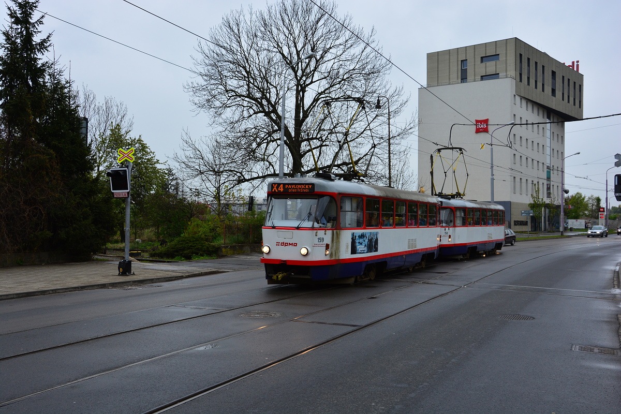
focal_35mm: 38
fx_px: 647
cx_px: 310
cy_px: 207
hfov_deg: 51.3
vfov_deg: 35.5
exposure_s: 1/250
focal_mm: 25
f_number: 7.1
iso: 400
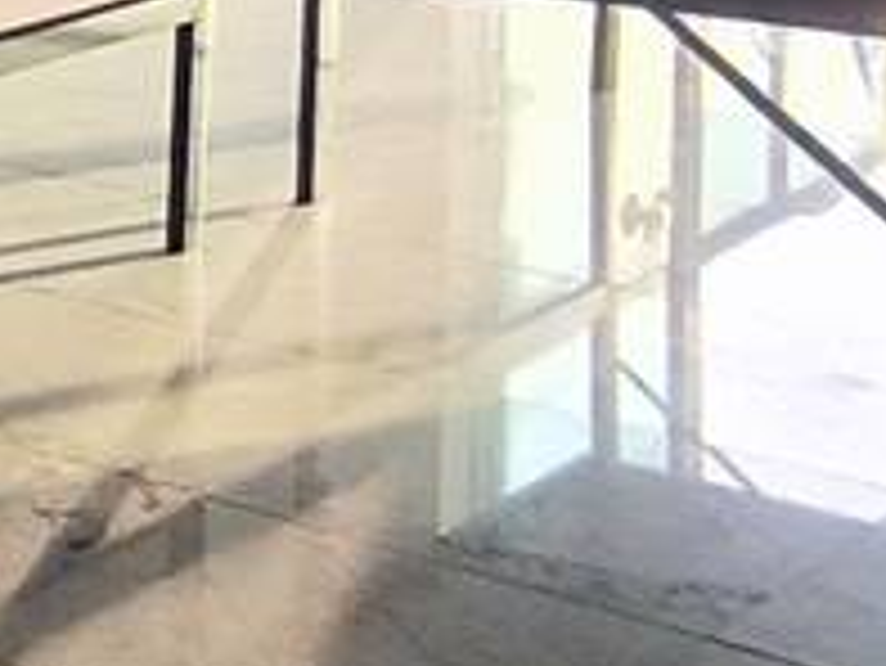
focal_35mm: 117
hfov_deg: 14.2
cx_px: -868
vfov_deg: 12.0
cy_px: -400
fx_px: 2996
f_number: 2.2
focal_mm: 1.65
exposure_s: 1/120
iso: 100
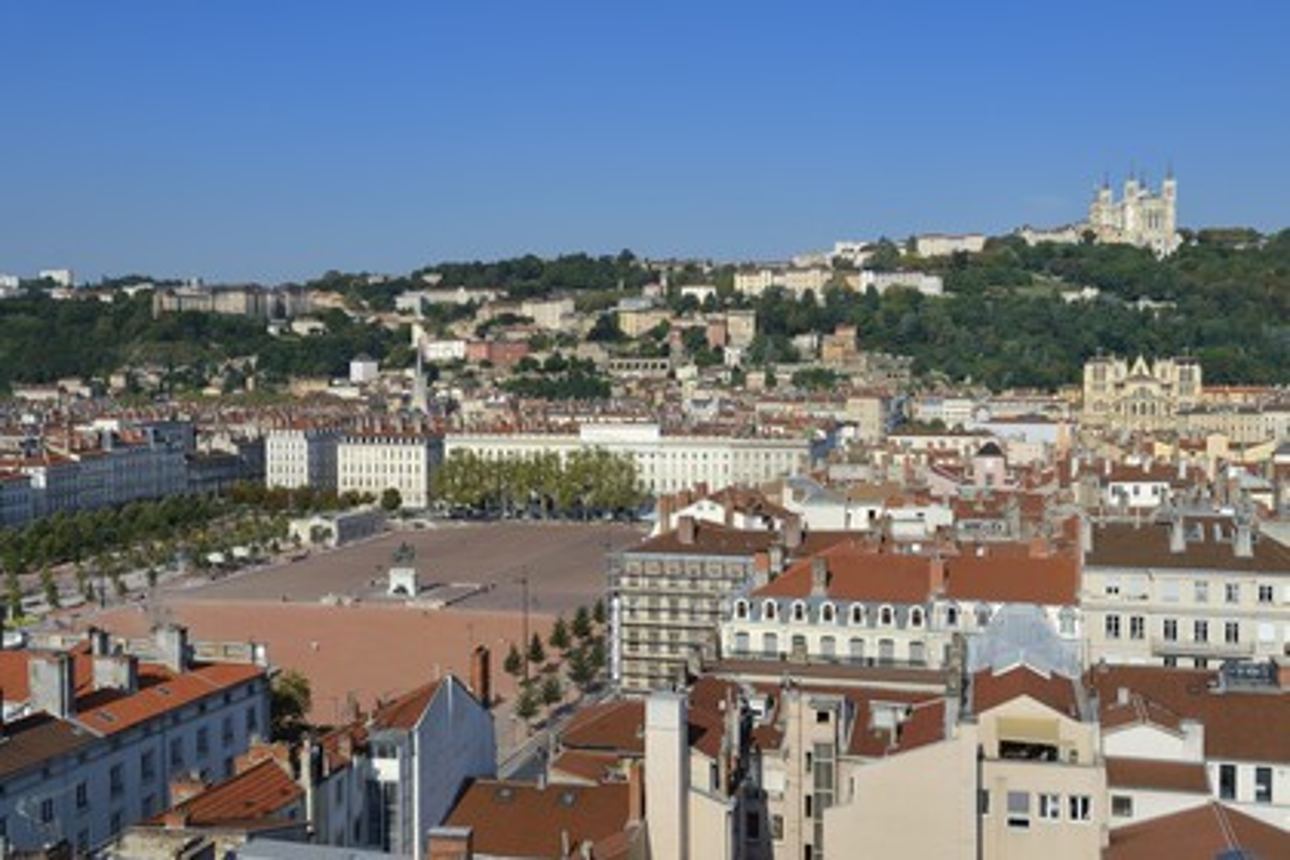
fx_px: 1362
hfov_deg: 50.7
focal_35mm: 38
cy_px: 430
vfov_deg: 35.1
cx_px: 645
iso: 100
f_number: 14
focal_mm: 38
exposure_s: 1/200
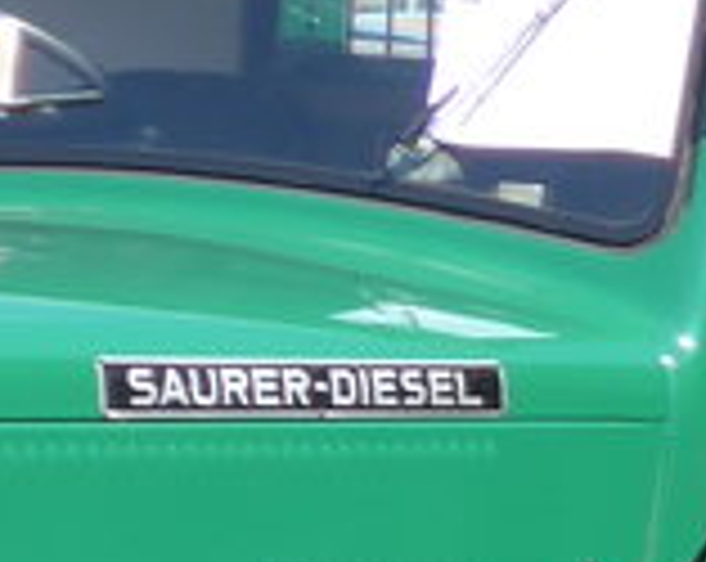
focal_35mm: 344
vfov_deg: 4.5
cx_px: 1866
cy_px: 926
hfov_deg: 5.4
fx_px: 7174
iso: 80
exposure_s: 1/500
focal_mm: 9.5
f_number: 3
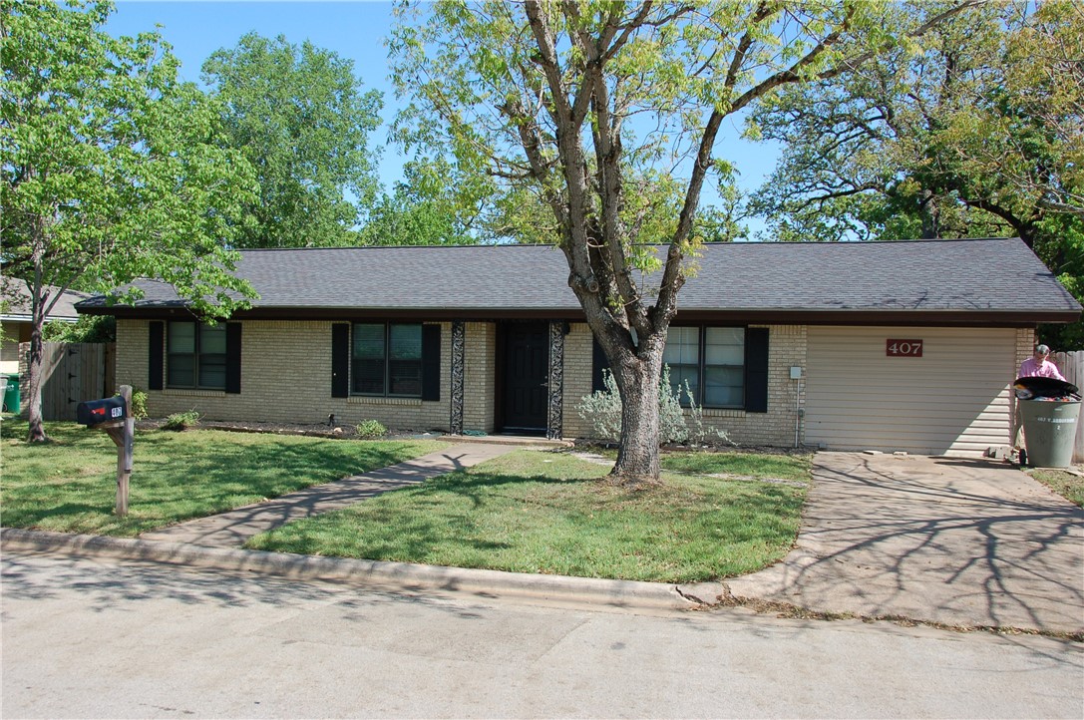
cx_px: 542
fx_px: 902
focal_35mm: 30
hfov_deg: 62.0
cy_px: 360
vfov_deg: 43.5
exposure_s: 1/250
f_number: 8
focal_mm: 20
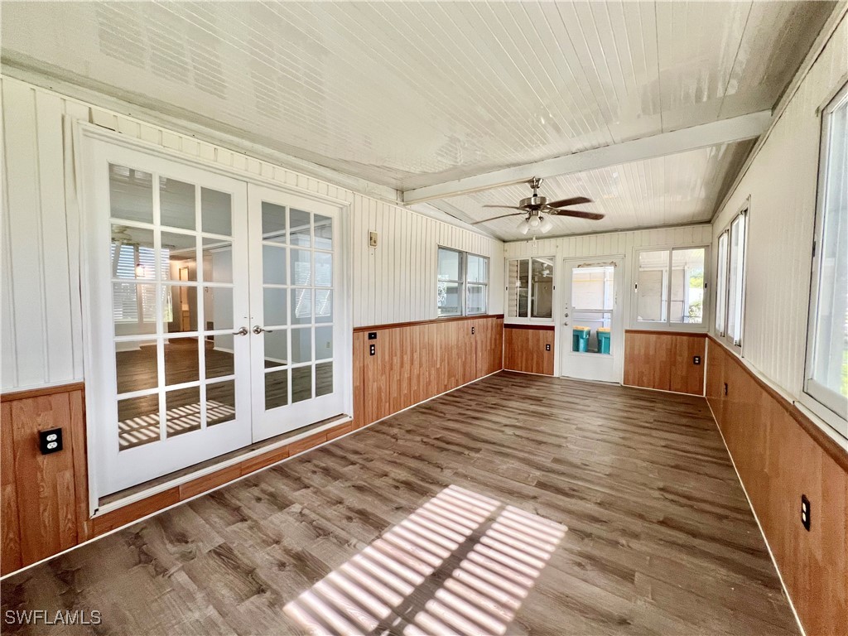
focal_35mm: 13
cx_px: 424
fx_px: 318
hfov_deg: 106.2
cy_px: 318
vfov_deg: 89.9
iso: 250
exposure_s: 1/88
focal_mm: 1.57
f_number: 1.8
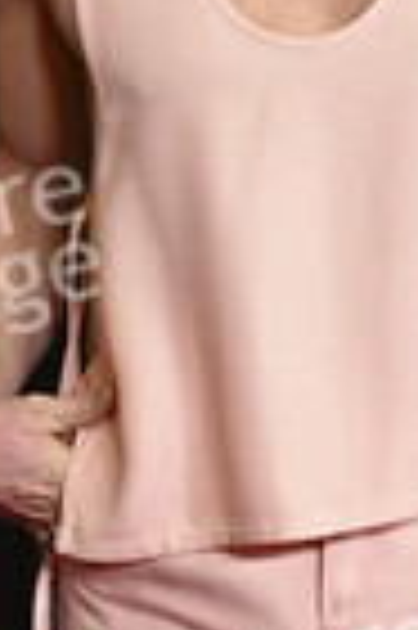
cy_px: 50
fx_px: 3579
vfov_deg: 10.0
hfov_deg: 6.7
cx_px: 360
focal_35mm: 205
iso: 4000
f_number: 5.6
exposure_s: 1/250
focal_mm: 72
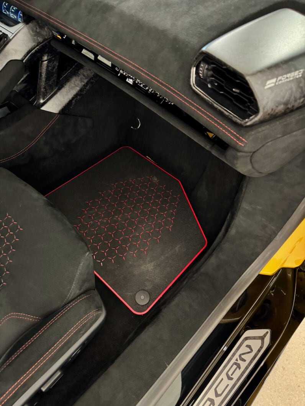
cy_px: 203
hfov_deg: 56.8
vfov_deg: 71.6
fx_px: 282
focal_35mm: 24
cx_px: 152
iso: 1250
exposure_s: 1/25
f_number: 1.78
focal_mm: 6.76
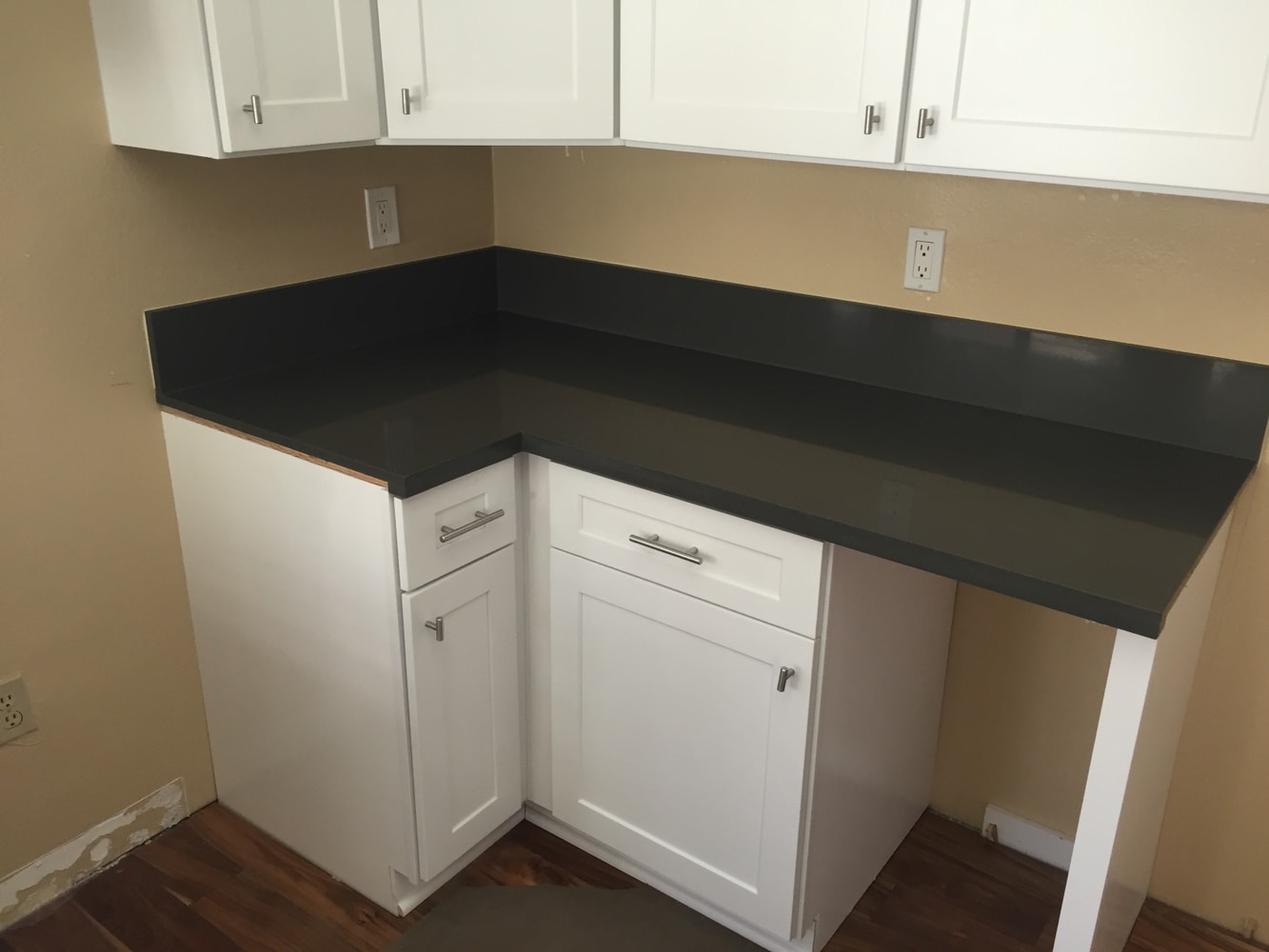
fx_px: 1063
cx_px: 634
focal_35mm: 29
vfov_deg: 48.2
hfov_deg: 61.7
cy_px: 476
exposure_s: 1/30
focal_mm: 4.15
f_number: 2.2
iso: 80
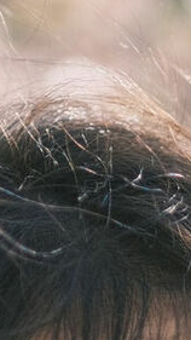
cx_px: 349
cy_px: 844
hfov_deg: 1.0
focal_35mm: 1191
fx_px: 10727
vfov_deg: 1.8
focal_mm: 135
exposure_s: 1/4400
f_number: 2
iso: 1000
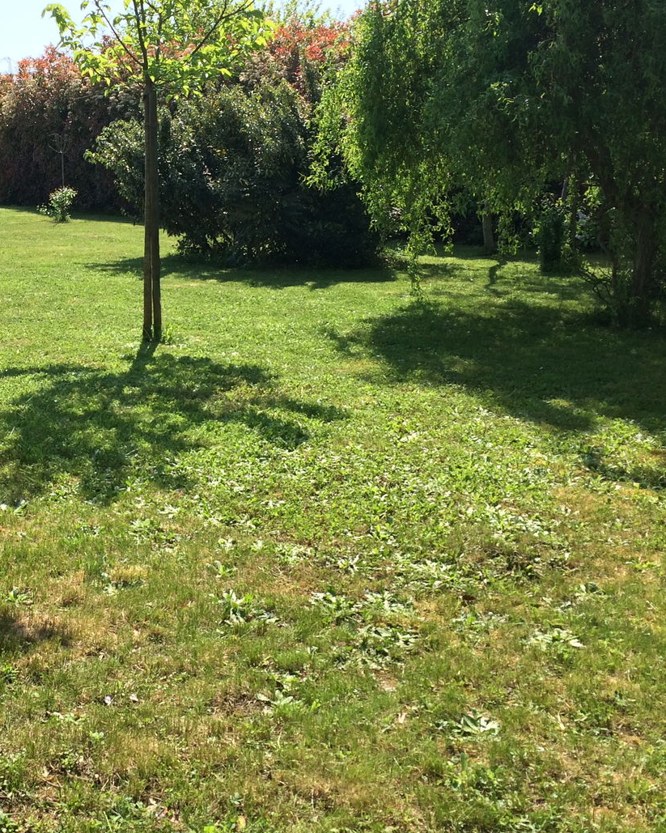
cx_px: 121
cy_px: 355
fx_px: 1084
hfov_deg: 33.0
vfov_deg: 41.9
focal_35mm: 44
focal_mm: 4.15
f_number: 2.2
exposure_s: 1/1080
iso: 32
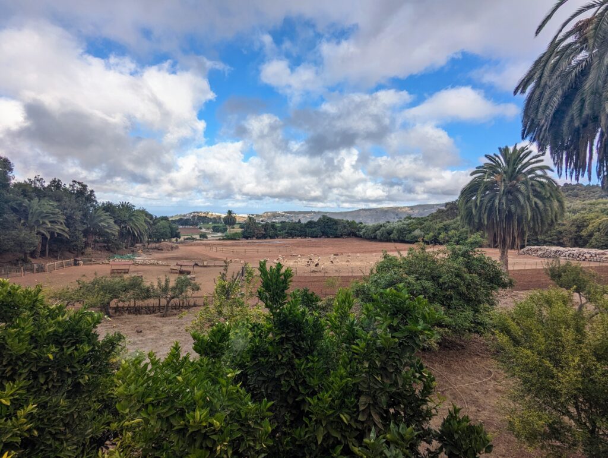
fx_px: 281
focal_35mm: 16
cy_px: 229
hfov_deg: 94.4
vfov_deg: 78.2
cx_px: 304
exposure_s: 1/1058
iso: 50
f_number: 2.2
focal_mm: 2.35
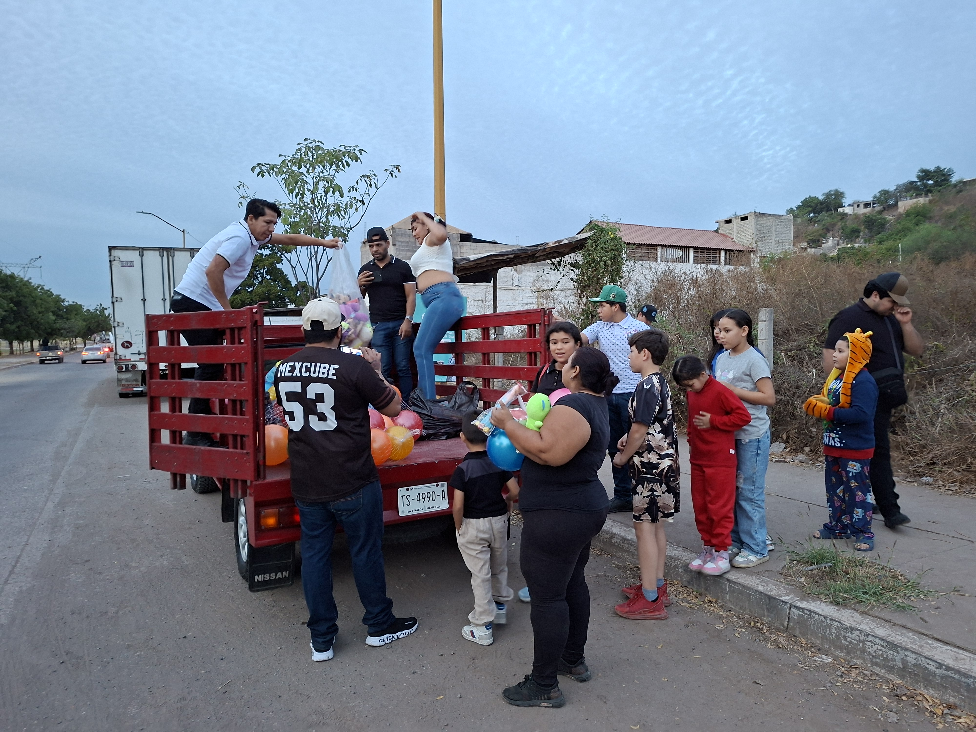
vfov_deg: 58.9
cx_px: 488
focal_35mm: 23
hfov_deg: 73.9
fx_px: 648
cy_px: 366
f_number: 1.8
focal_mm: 5.54
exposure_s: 1/50
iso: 320
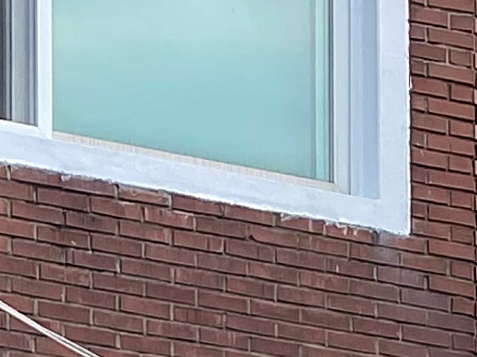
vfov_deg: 6.3
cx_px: 16
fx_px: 2742
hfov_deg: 9.9
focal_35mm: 199
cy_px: 1338
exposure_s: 1/539
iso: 32
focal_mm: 4.25
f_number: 1.8
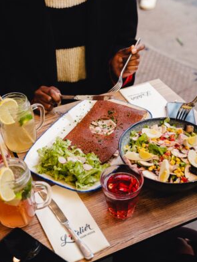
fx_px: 402
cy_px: 122
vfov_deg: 36.2
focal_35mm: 53
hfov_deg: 27.5
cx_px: 100
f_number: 2.8
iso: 640
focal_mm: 32.1
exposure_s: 1/160
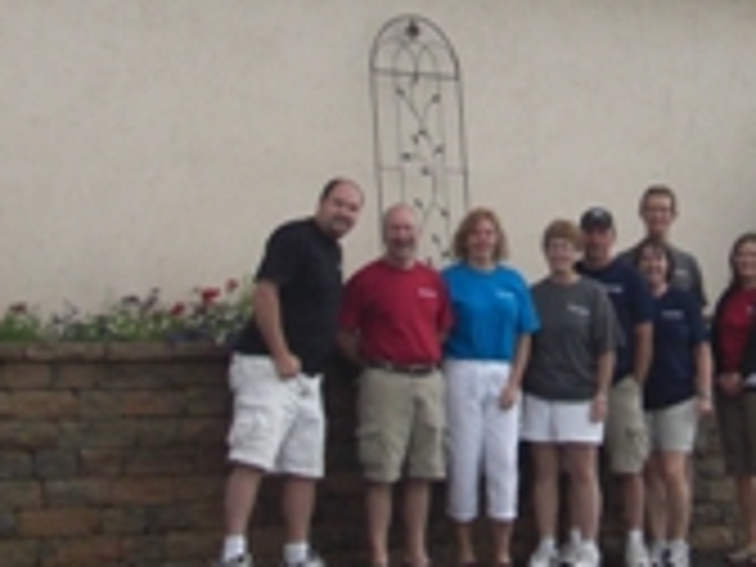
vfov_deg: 12.6
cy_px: 27
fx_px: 2533
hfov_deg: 16.9
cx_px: 585
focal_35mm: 116
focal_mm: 6.3
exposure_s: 1/160
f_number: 3.4
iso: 200
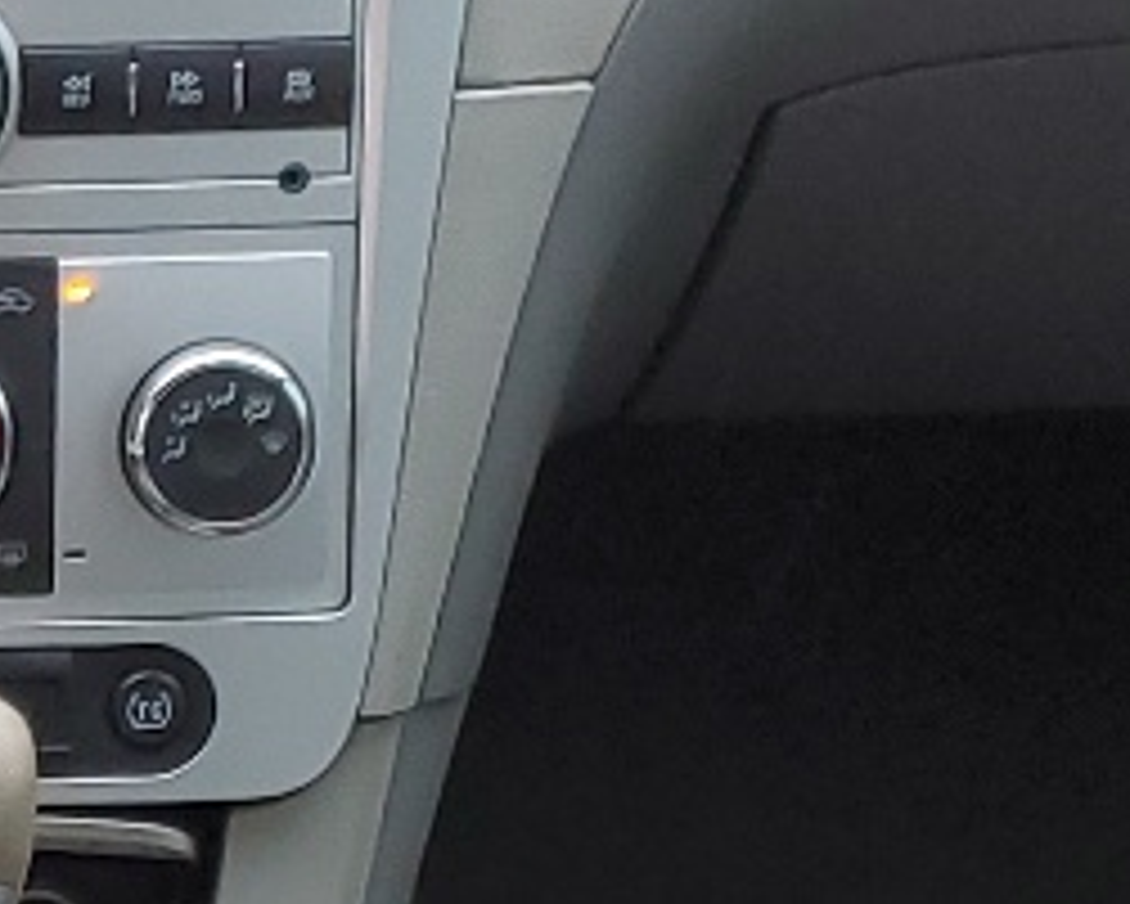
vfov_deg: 9.4
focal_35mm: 162
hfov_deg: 11.5
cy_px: 1133
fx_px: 5420
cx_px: -477
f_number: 1.5
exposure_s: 1/60.2
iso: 61
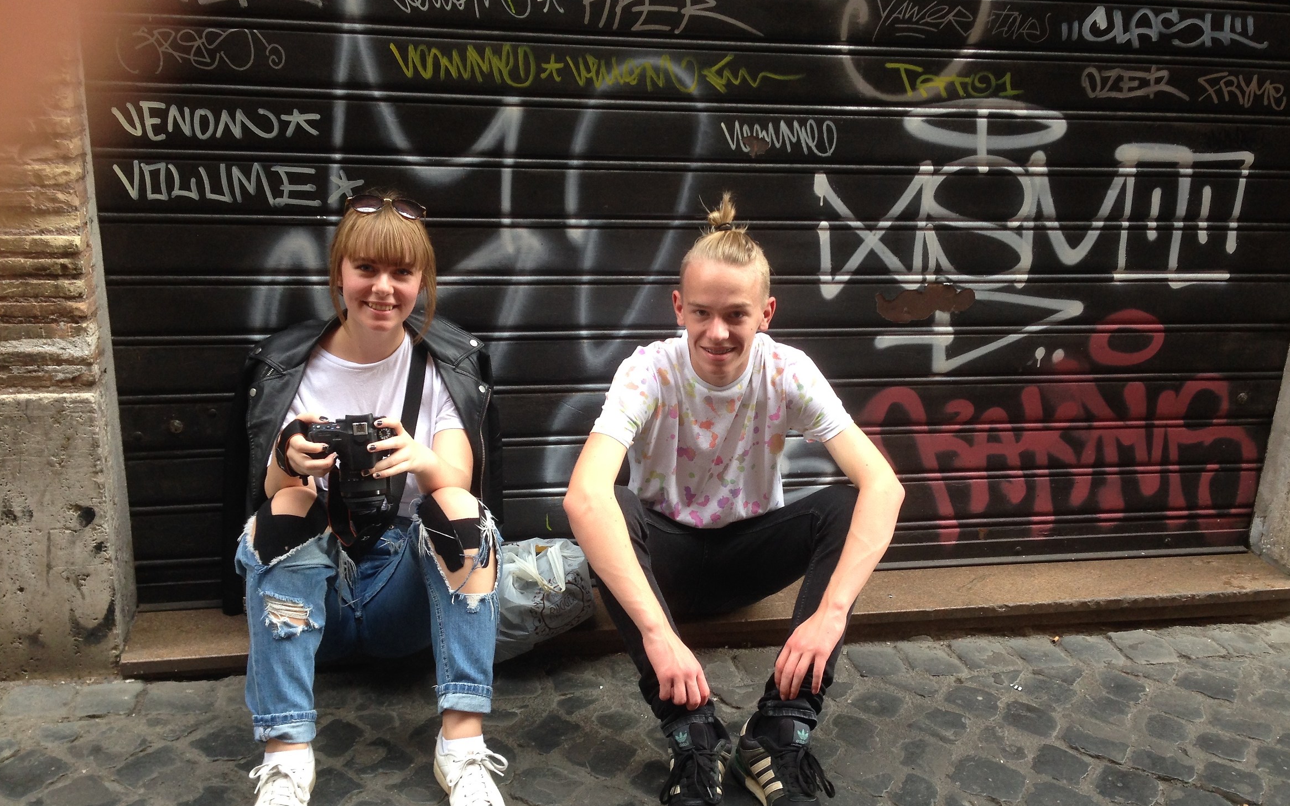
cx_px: 659
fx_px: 1266
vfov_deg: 35.3
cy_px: 447
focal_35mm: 36
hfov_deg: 54.0
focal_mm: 4.12
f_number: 2.4
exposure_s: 1/60
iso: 64
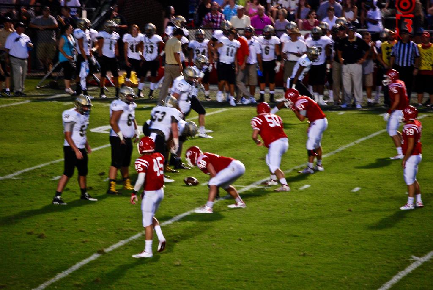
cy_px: 145
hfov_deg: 7.8
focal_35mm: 262
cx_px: 216
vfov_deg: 5.2
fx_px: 3160
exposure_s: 1/50
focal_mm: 175
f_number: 5.6
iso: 800
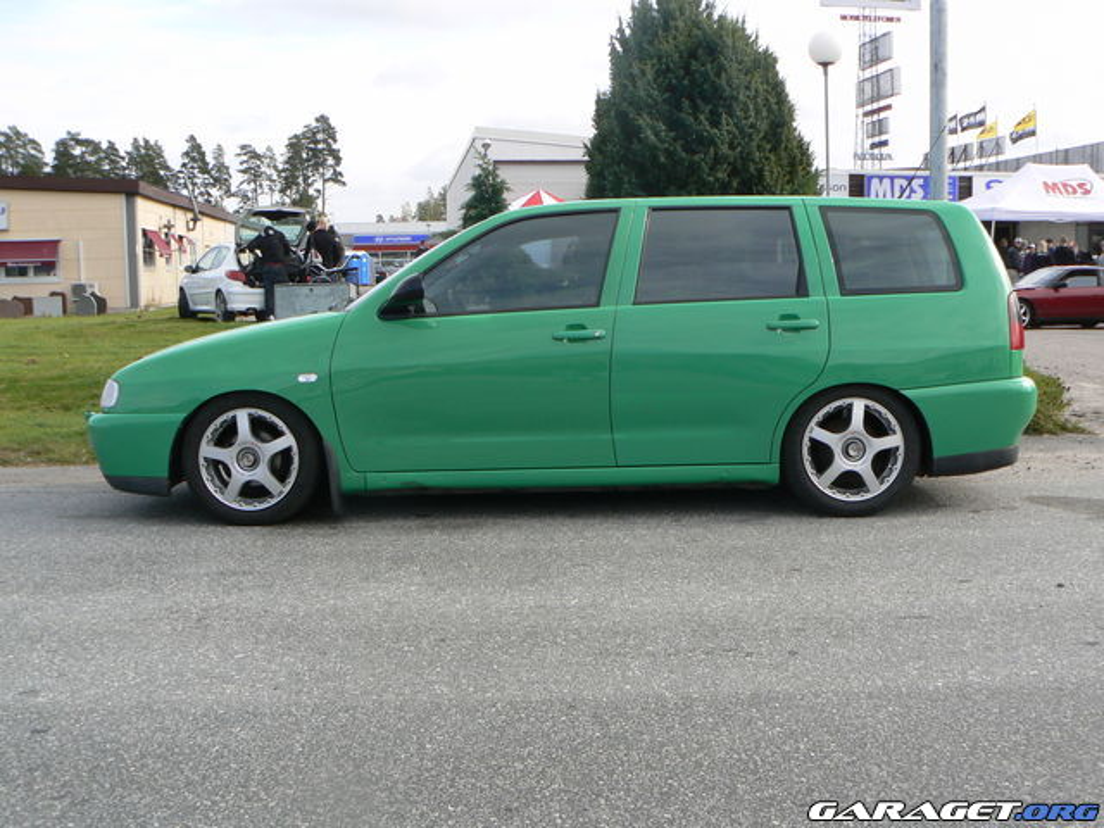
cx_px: 552
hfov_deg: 51.4
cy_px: 414
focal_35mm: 36
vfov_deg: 39.7
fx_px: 1148
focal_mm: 6
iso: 80
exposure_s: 1/250
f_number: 5.6
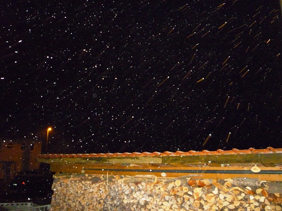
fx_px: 236
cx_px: 141
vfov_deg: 48.2
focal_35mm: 29
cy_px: 106
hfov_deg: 61.7
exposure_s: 1/30
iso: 1000
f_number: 3.3
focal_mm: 5.2
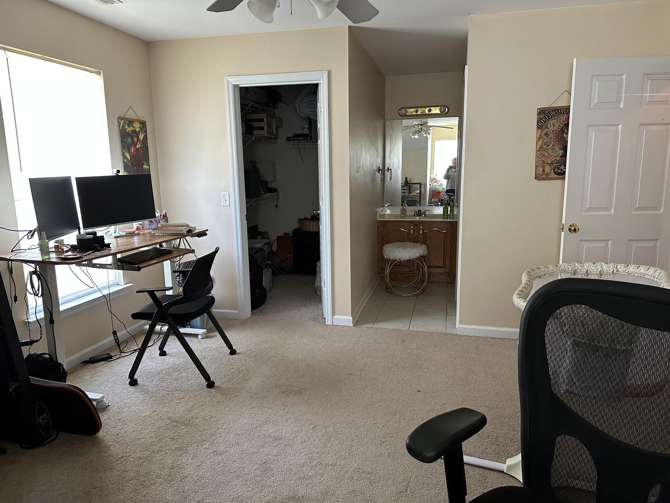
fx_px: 465
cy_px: 252
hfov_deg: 71.6
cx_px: 335
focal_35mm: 24
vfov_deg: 56.8
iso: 400
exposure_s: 1/60
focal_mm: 6.86
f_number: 1.78
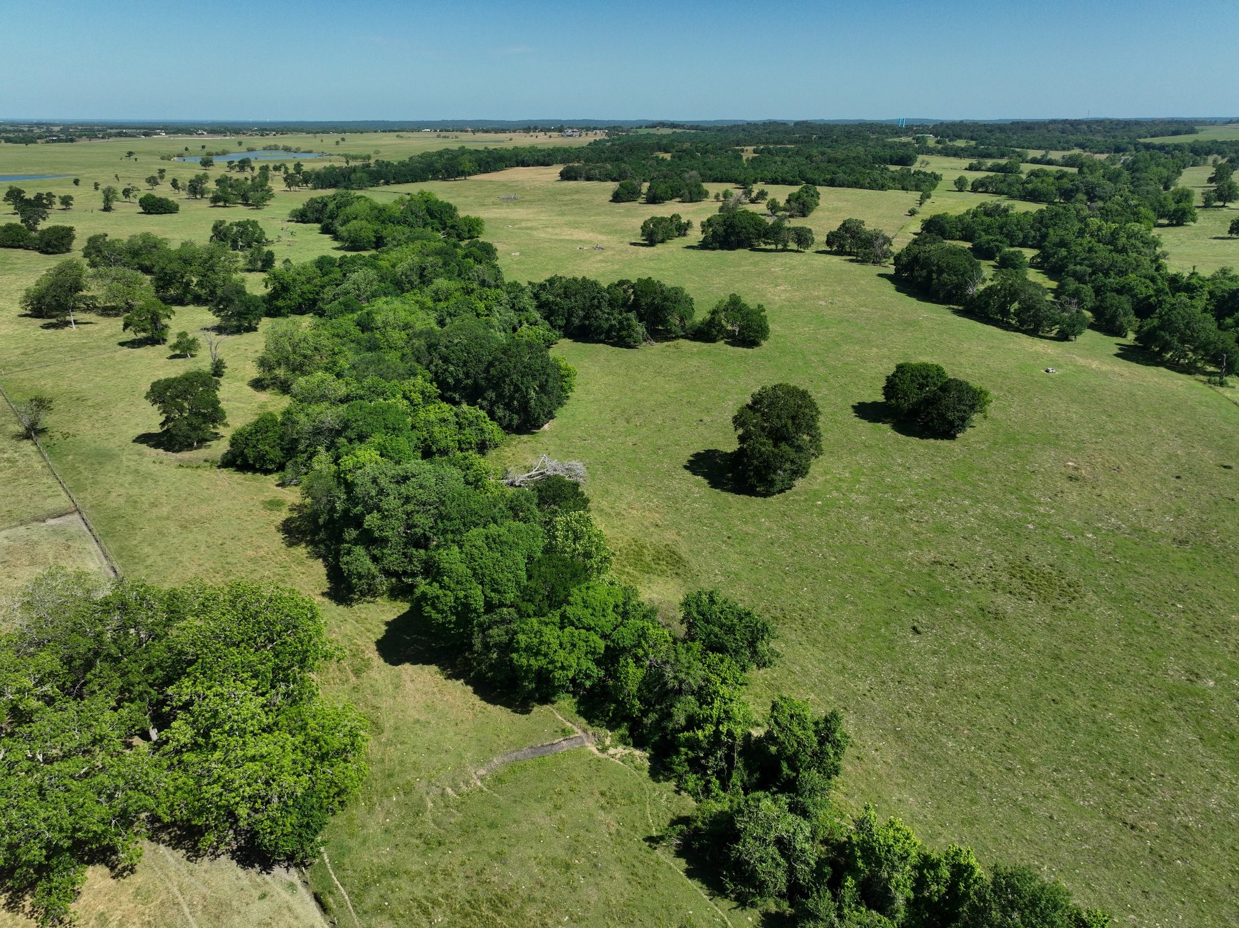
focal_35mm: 24
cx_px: 620
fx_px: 859
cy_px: 464
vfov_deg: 56.8
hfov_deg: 71.6
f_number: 2.8
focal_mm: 12.29
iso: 110
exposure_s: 1/2000
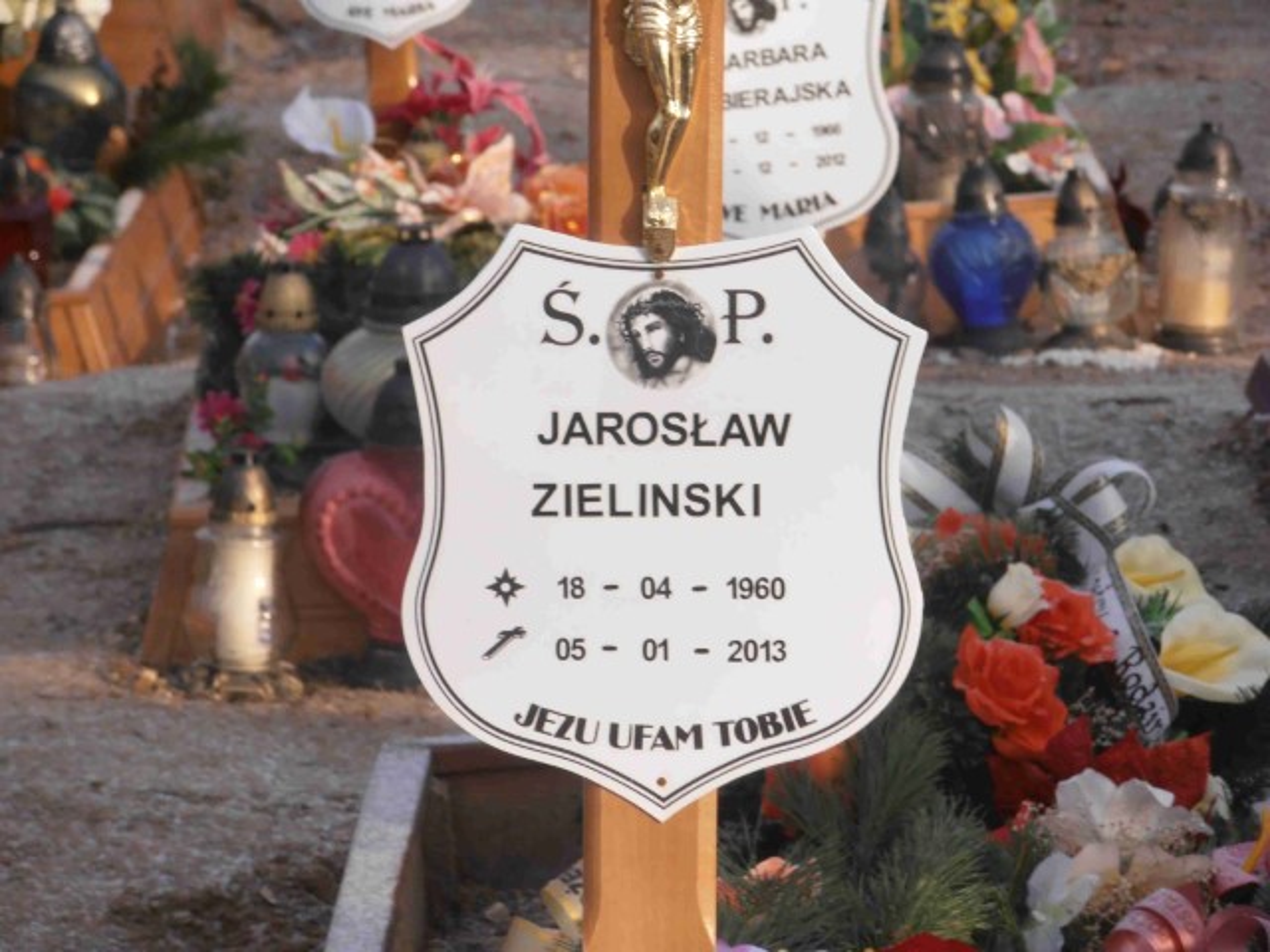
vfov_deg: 7.5
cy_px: 476
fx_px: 7264
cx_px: 635
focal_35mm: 198
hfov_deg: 10.0
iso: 80
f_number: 5.8
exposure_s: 1/160
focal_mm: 35.05
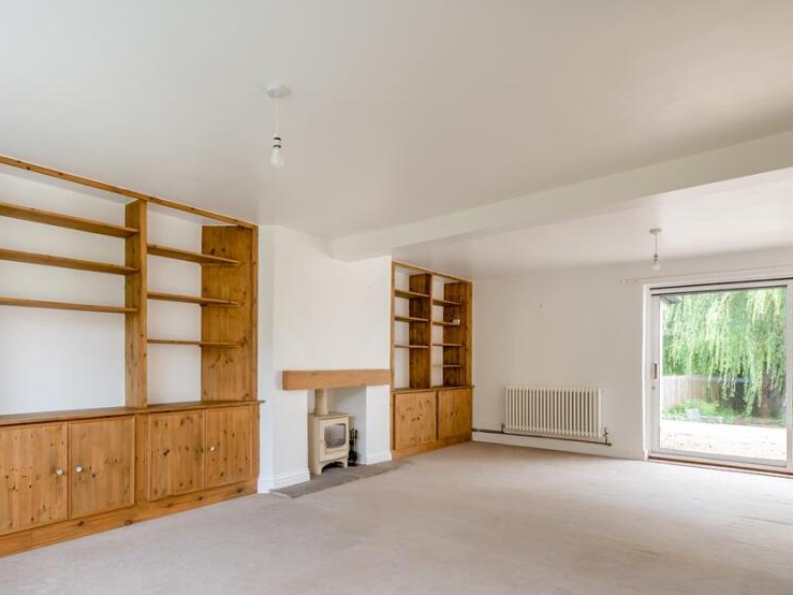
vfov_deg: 65.3
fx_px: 458
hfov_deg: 81.1
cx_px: 332
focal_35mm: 20
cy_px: 359
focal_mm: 10
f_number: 8
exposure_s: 1/13
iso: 160
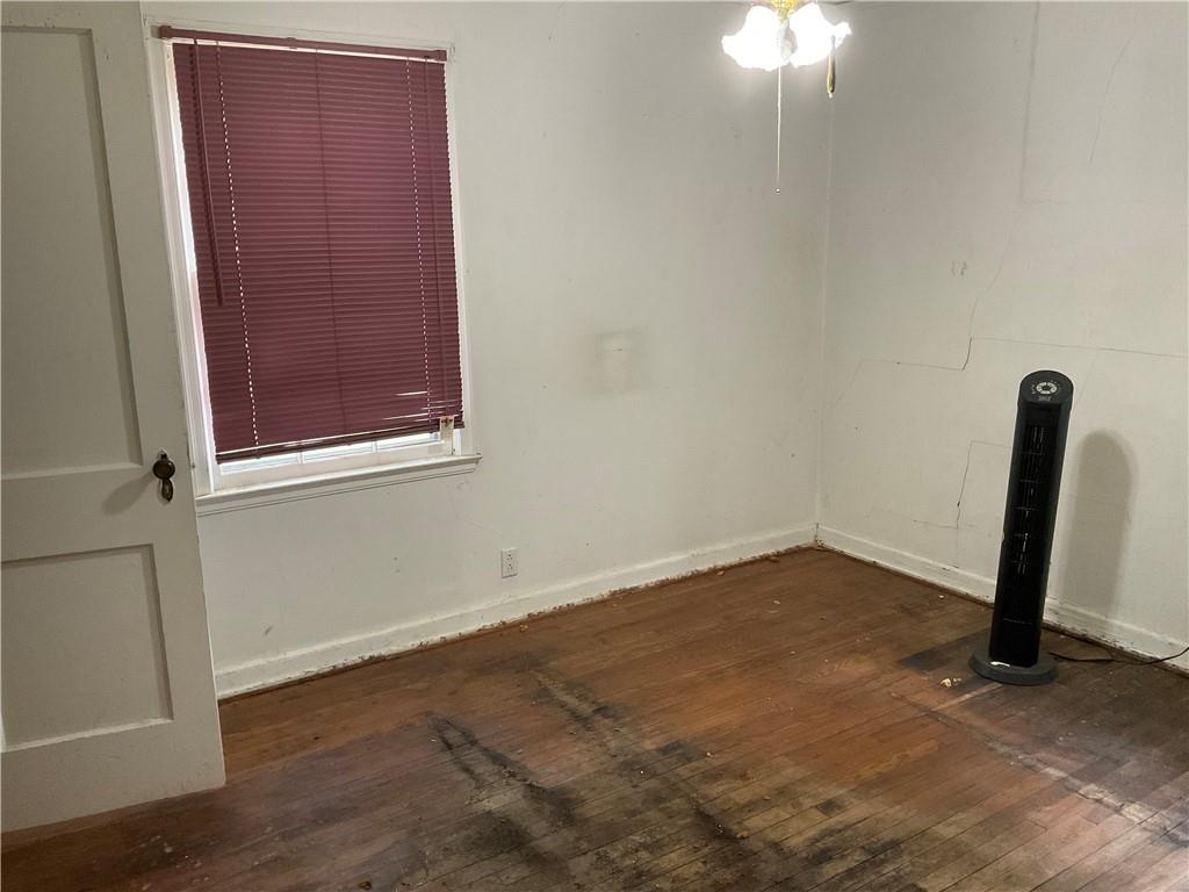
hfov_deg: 61.7
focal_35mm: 29
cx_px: 594
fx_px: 996
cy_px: 446
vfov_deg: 48.2
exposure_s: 1/60
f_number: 1.8
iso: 250
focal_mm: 3
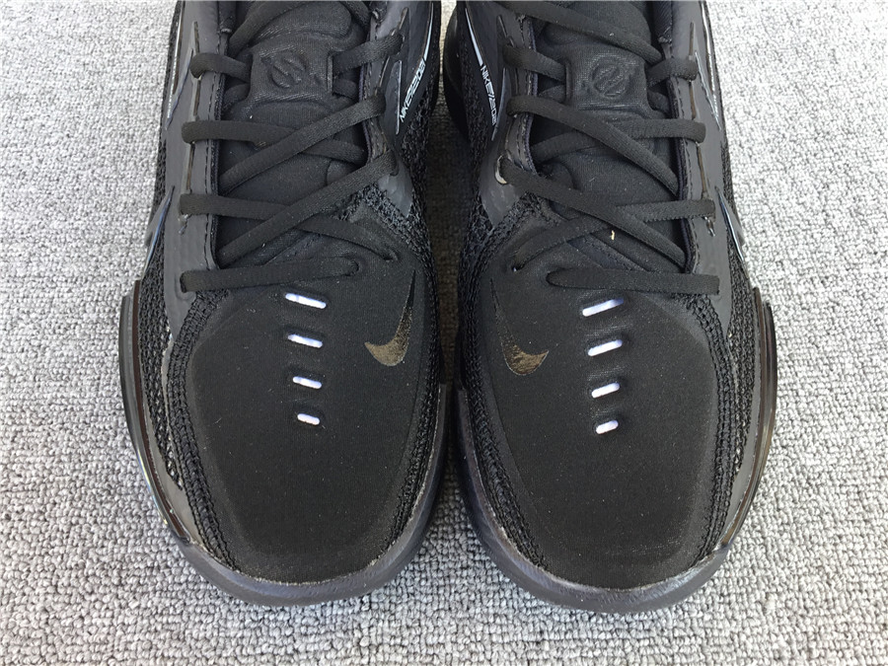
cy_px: 333
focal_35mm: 31
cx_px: 444
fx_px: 795
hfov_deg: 58.4
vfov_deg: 45.4
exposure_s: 1/50
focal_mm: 3.3
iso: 32
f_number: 2.4
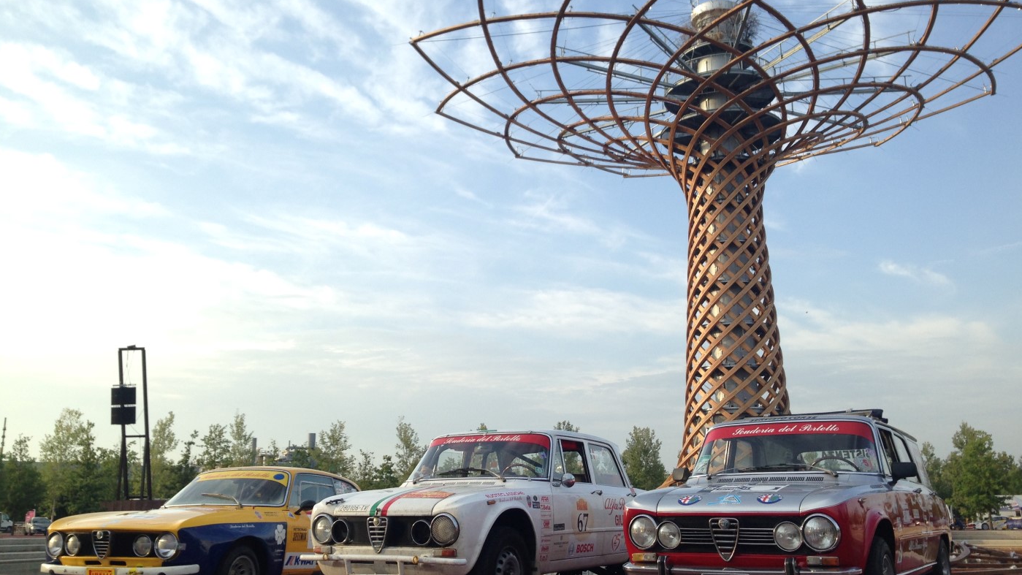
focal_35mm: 37
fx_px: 1003
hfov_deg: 54.0
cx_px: 524
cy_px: 292
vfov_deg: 32.0
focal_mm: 4.12
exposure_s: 1/444
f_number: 2.4
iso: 50
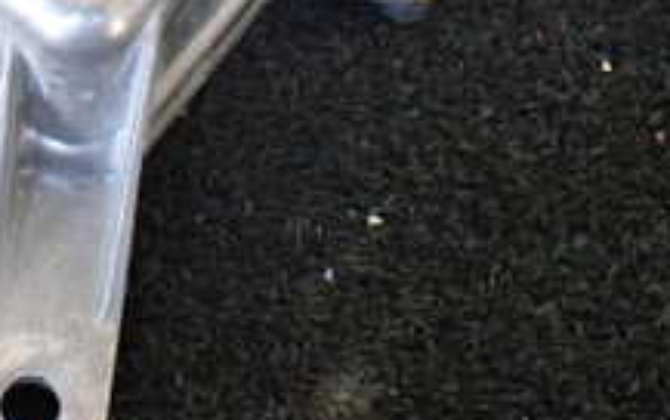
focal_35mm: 88
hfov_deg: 22.8
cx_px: 31
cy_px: -173
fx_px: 1608
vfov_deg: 14.1
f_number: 2.3
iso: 800
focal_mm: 5.4
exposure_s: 1/125
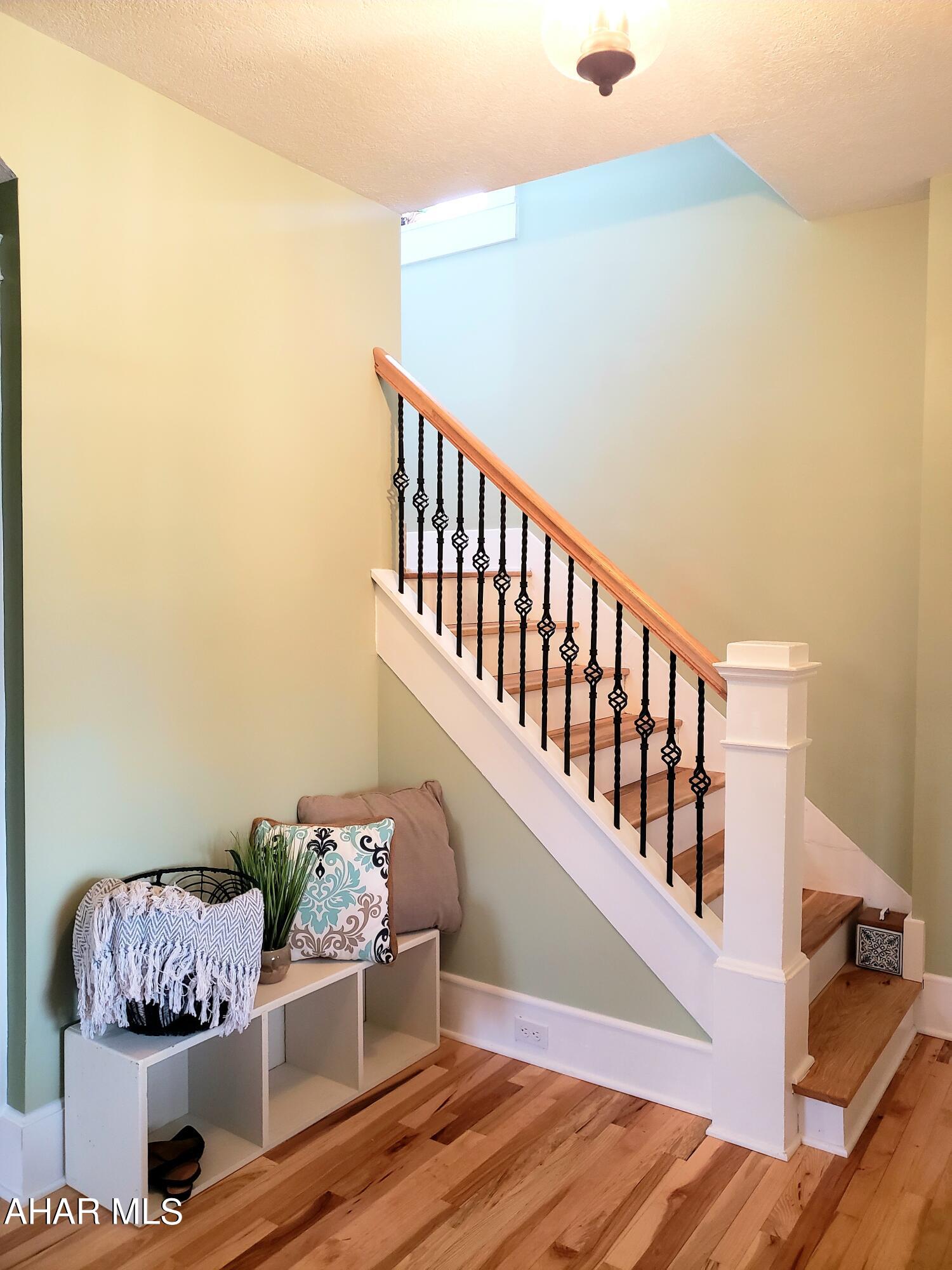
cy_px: 635
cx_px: 476
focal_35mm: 26
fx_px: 953
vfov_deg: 67.3
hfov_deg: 53.1
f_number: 1.5
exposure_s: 1/60
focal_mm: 4.3
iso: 250
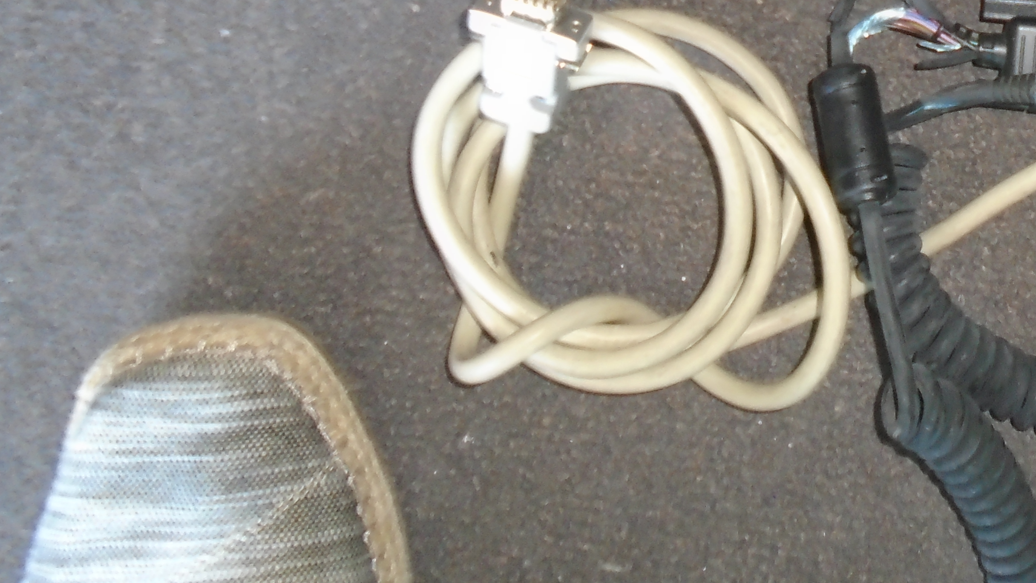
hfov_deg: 32.3
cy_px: -237
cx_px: 1020
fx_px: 1648
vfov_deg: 18.3
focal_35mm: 60
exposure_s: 1/6
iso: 200
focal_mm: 4.6
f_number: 3.2
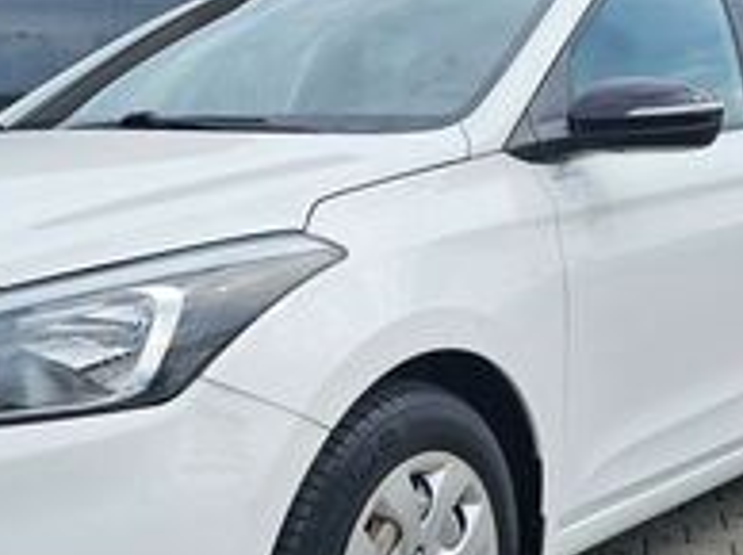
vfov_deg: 25.2
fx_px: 1243
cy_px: 318
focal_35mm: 58
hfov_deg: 33.1
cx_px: 272
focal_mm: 6.3
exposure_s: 1/1011
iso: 10
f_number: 1.7
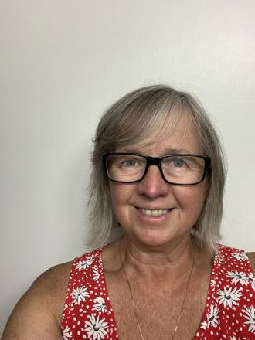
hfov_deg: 46.8
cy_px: 170
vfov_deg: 60.0
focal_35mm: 30
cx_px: 128
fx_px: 295
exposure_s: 1/60
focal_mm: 2.71
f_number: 2.2
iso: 320
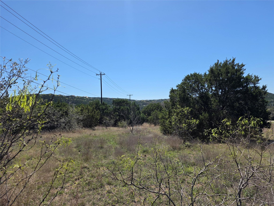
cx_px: 137
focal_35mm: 23
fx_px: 182
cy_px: 103
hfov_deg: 73.9
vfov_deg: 58.9
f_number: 1.7
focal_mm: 6.25
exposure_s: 1/6809
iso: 80
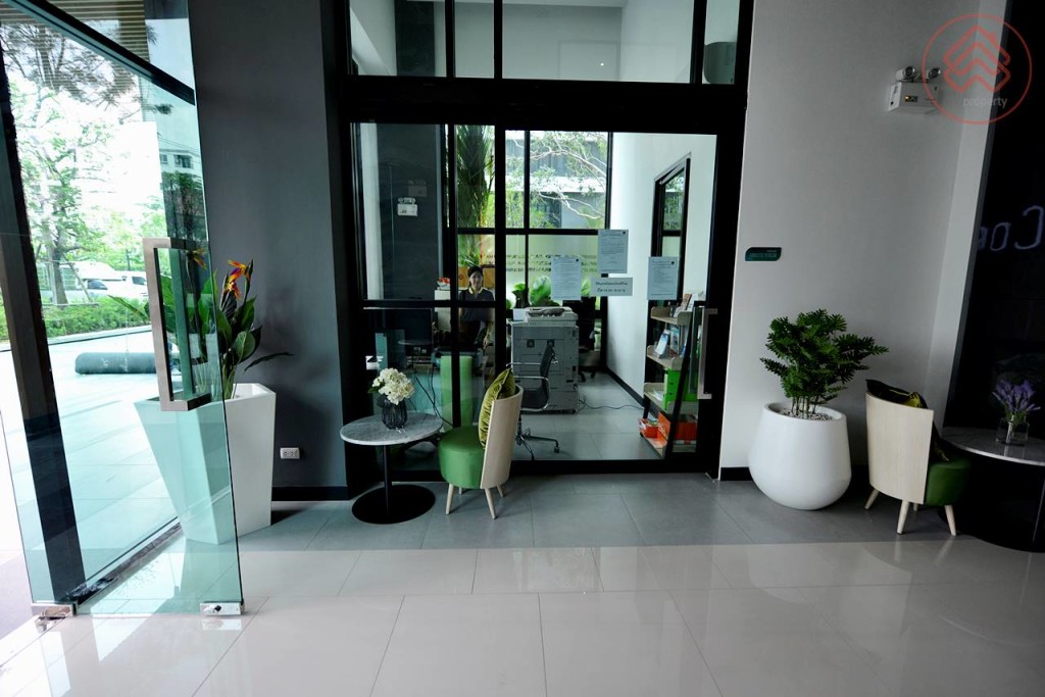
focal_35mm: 14
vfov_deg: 81.2
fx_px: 406
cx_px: 522
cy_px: 348
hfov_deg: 104.2
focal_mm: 14
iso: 400
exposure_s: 1/250
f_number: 2.8
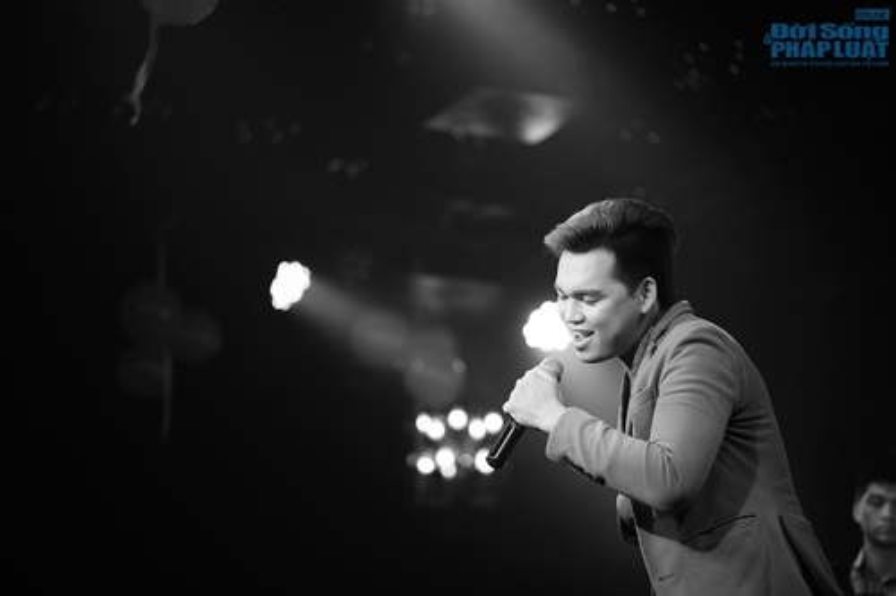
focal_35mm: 85
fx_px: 2115
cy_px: 298
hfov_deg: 23.9
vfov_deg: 16.1
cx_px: 448
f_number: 1.8
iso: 800
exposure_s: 1/200
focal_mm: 85
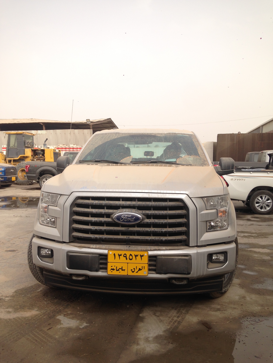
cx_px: 136
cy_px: 182
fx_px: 347
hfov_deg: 42.9
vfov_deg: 55.4
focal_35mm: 33
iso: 50
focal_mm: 4.12
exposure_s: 1/577
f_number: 2.4
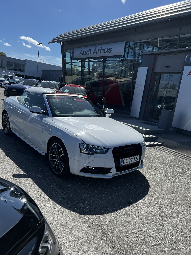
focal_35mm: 26
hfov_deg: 53.1
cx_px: 96
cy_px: 128
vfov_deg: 67.3
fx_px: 191
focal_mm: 5.7
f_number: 1.5
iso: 50
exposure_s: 1/4115
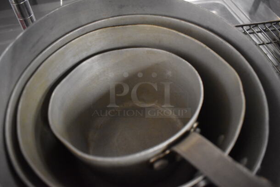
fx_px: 210
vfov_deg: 48.0
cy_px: 94
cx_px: 140
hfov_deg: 67.3
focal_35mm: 27
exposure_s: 1/125
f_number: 3.5
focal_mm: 18
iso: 6400
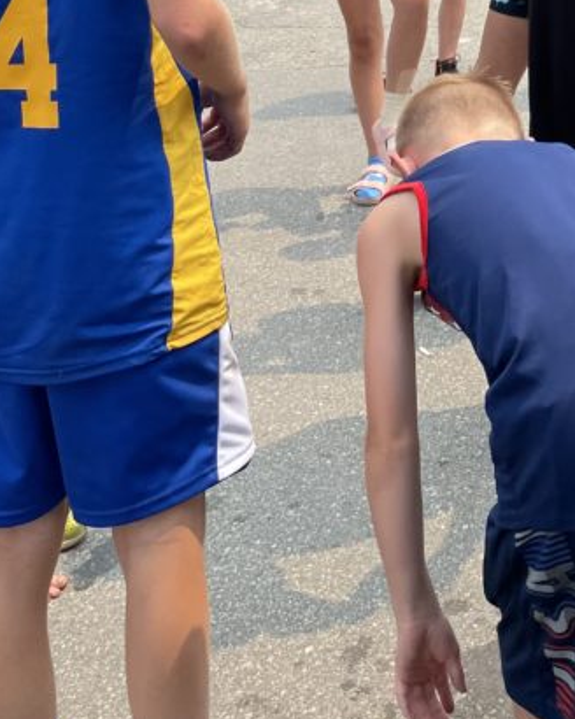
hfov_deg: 21.5
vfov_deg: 26.0
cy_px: -117
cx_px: 694
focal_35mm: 66
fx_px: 1404
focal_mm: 4.2
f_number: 1.6
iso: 32
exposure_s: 1/1825
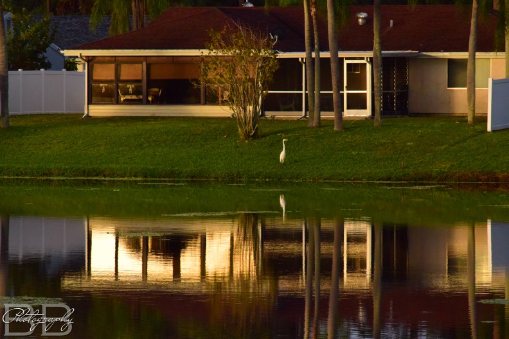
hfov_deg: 6.9
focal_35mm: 300
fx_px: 4241
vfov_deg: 4.6
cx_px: 254
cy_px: 170
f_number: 8
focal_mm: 200
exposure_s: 1/4000
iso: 6400
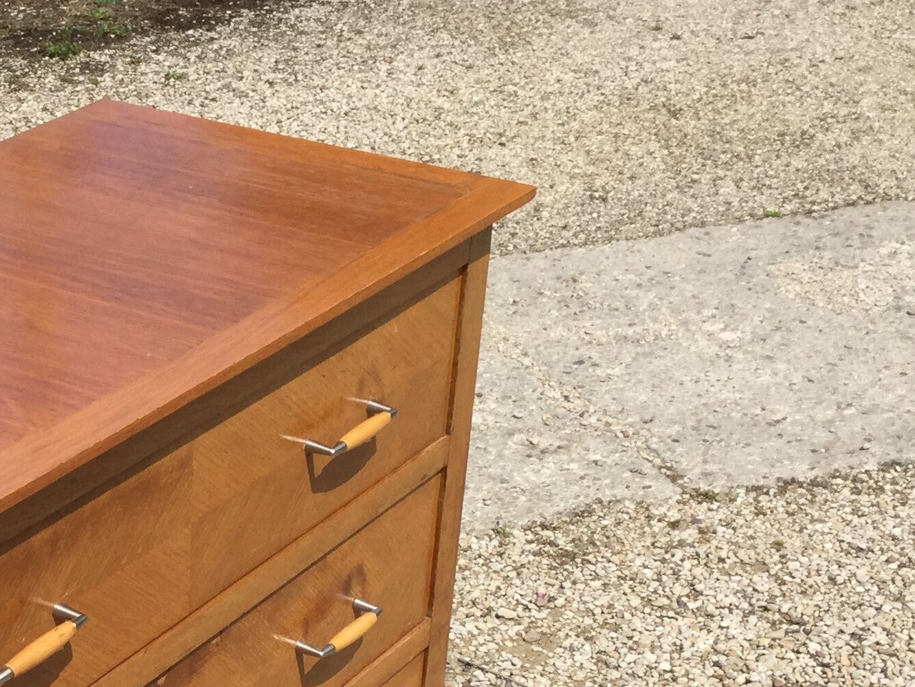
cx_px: 32
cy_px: 675
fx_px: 2009
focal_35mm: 76
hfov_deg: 24.6
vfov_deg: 18.9
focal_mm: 3.3
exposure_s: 1/1597
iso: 25
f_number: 2.4
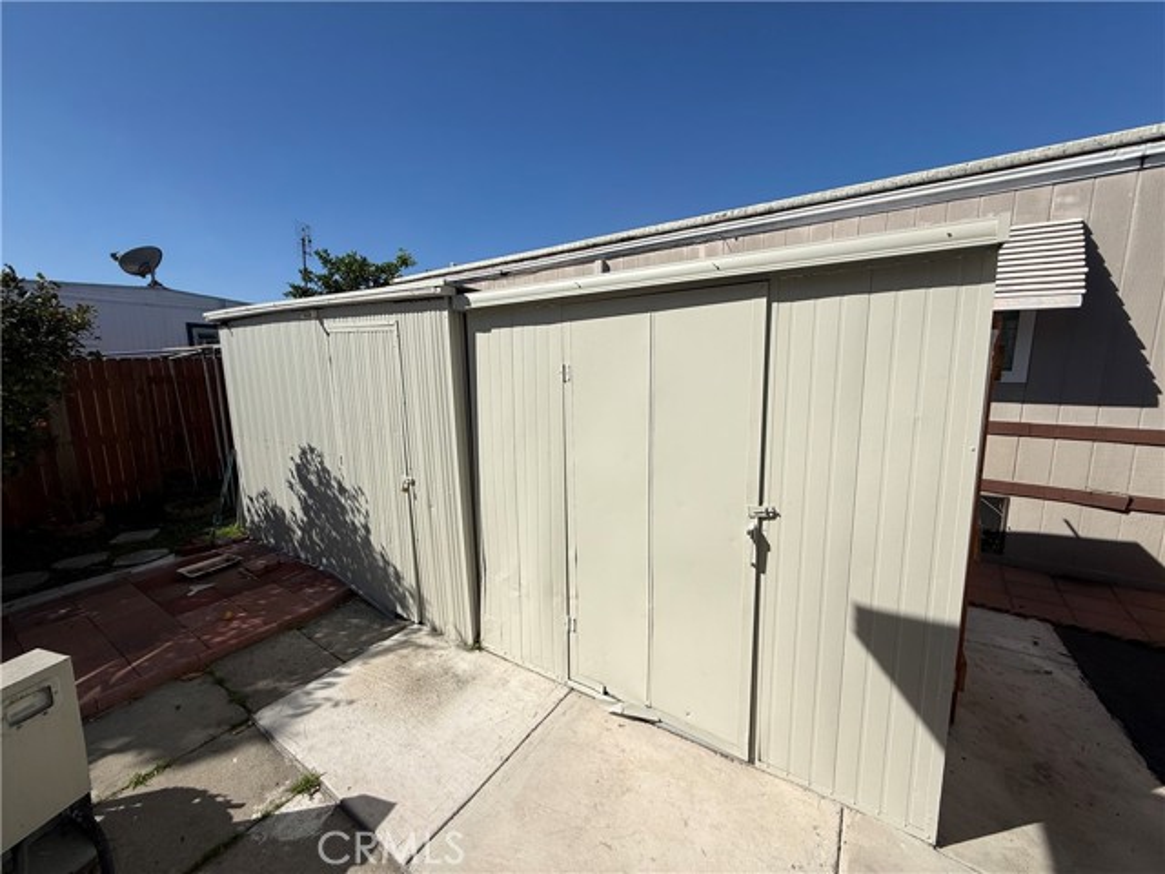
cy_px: 437
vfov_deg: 85.7
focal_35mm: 14
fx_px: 471
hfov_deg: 102.1
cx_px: 582
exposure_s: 1/5618
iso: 50
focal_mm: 2.22
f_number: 2.2
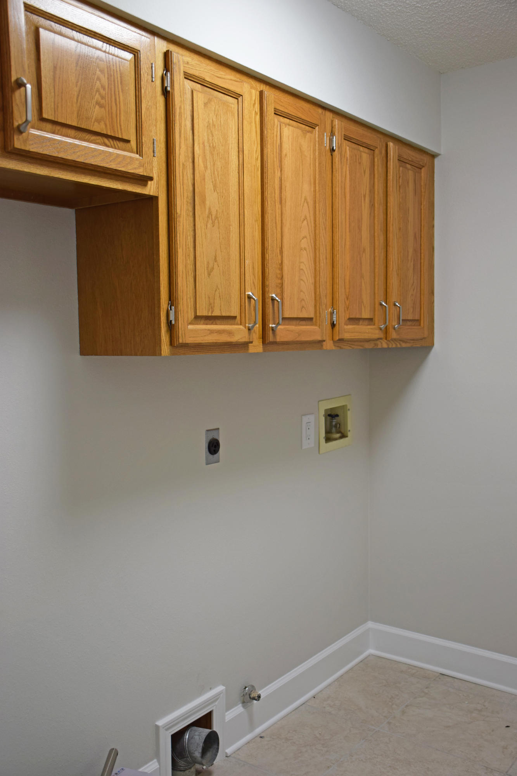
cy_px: 388
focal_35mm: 36
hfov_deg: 36.9
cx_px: 258
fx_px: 776
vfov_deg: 53.1
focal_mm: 24
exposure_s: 1/60
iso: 450
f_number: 4
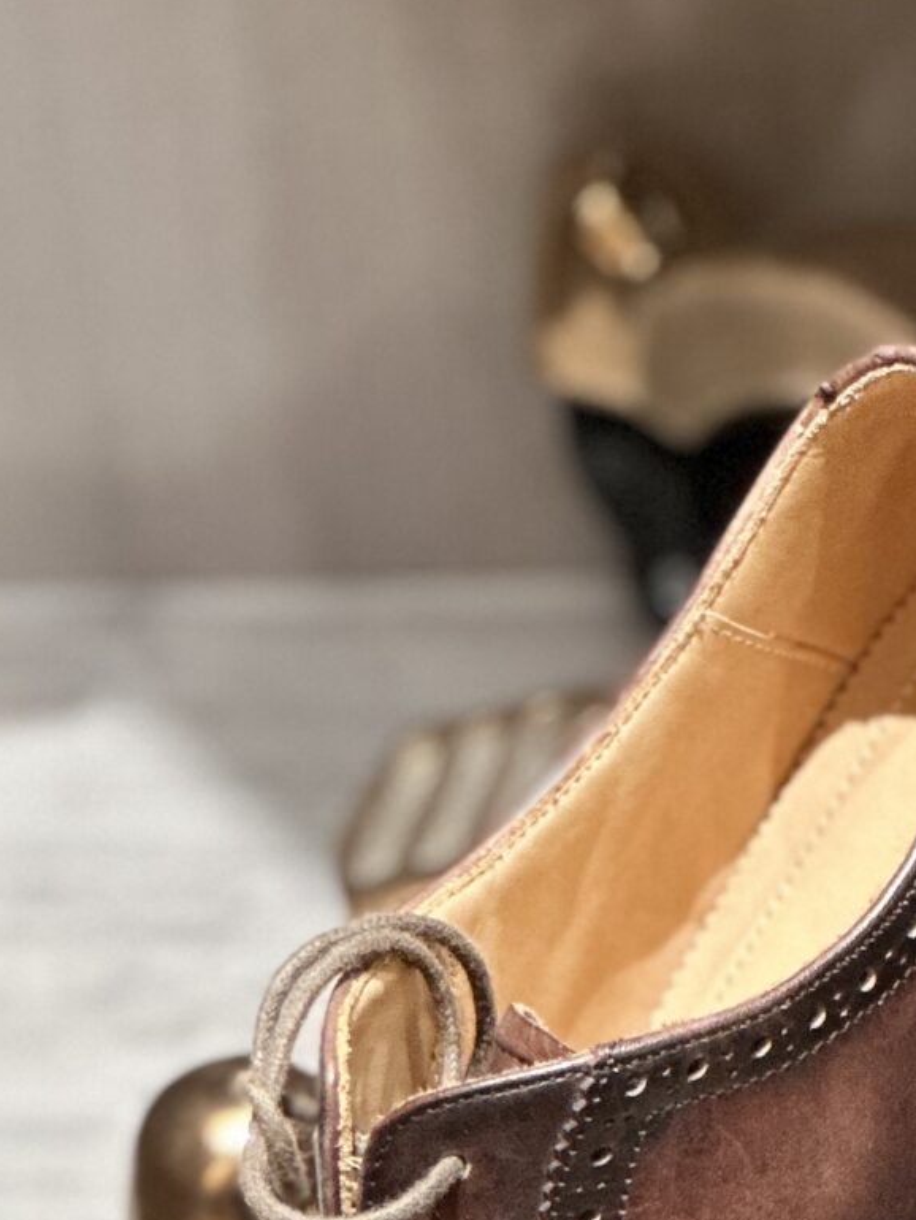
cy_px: 1713
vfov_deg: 7.6
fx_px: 9027
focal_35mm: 256
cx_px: 1436
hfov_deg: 5.7
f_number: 2.8
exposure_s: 1/33
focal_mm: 9
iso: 250
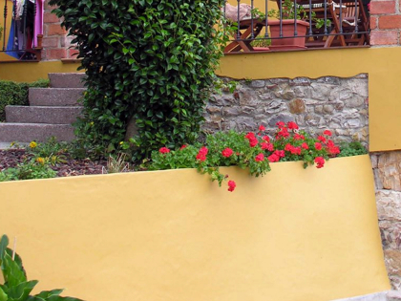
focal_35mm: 75
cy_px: -18
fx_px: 869
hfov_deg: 25.3
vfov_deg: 19.0
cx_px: 347
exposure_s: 1/90
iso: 50
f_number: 4.5
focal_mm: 8.9
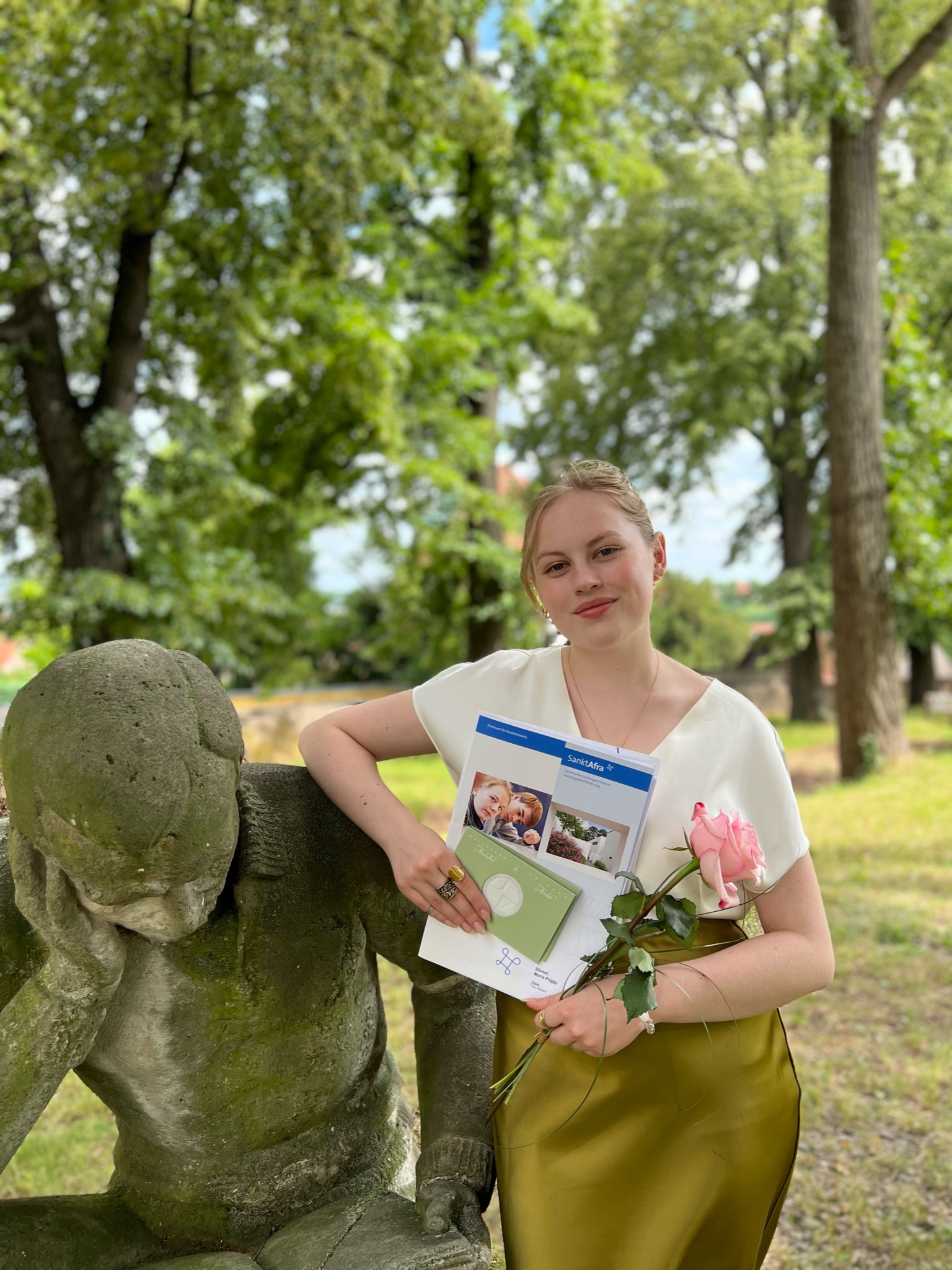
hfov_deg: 53.0
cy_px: 635
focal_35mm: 26
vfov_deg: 67.3
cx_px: 476
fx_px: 954
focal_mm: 5.7
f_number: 1.5
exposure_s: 1/705
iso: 50
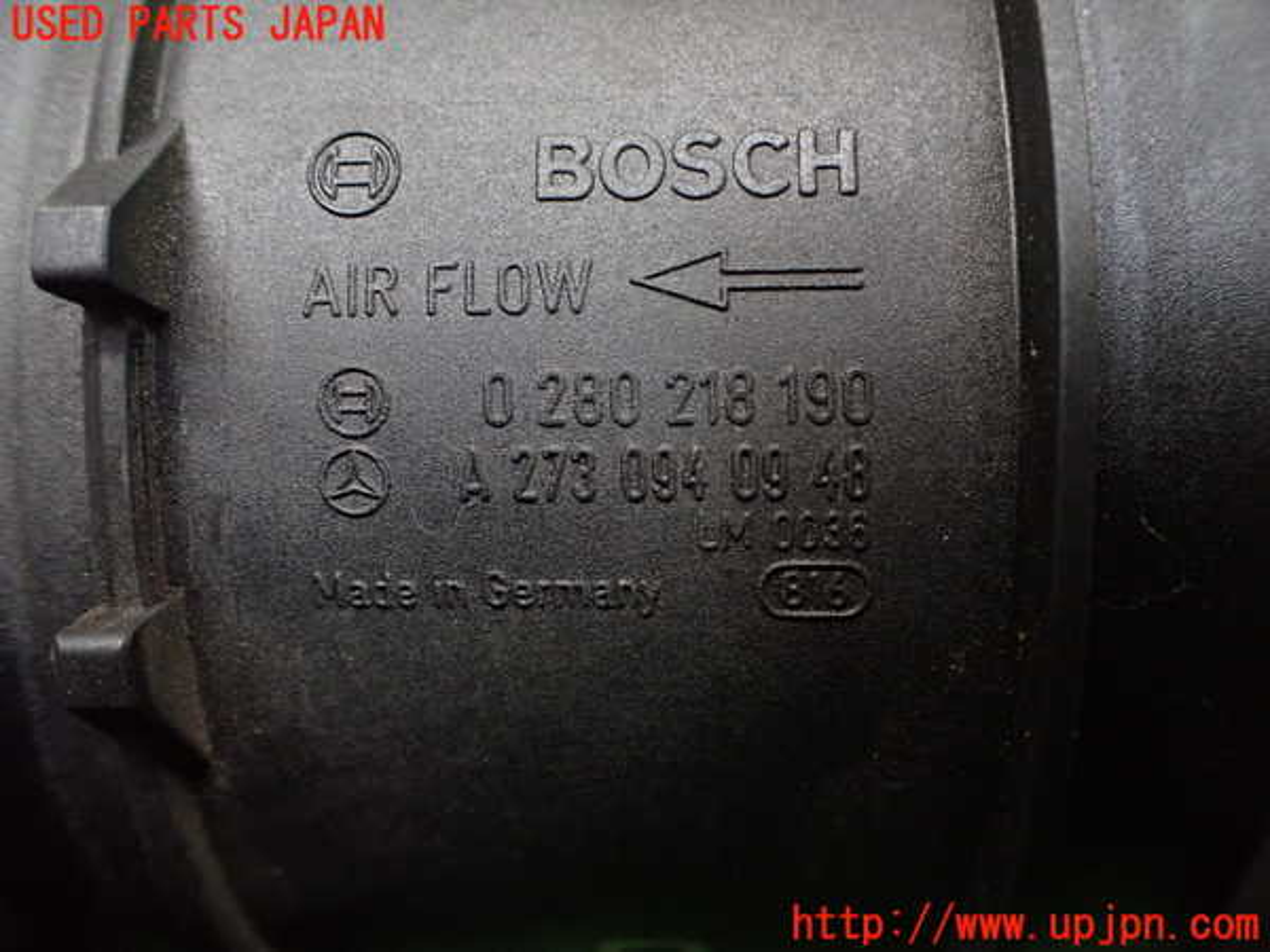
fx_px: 1101
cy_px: 476
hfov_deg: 60.0
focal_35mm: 30
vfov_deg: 46.8
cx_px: 635
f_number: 2.3
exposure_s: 1/125
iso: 800
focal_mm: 5.4
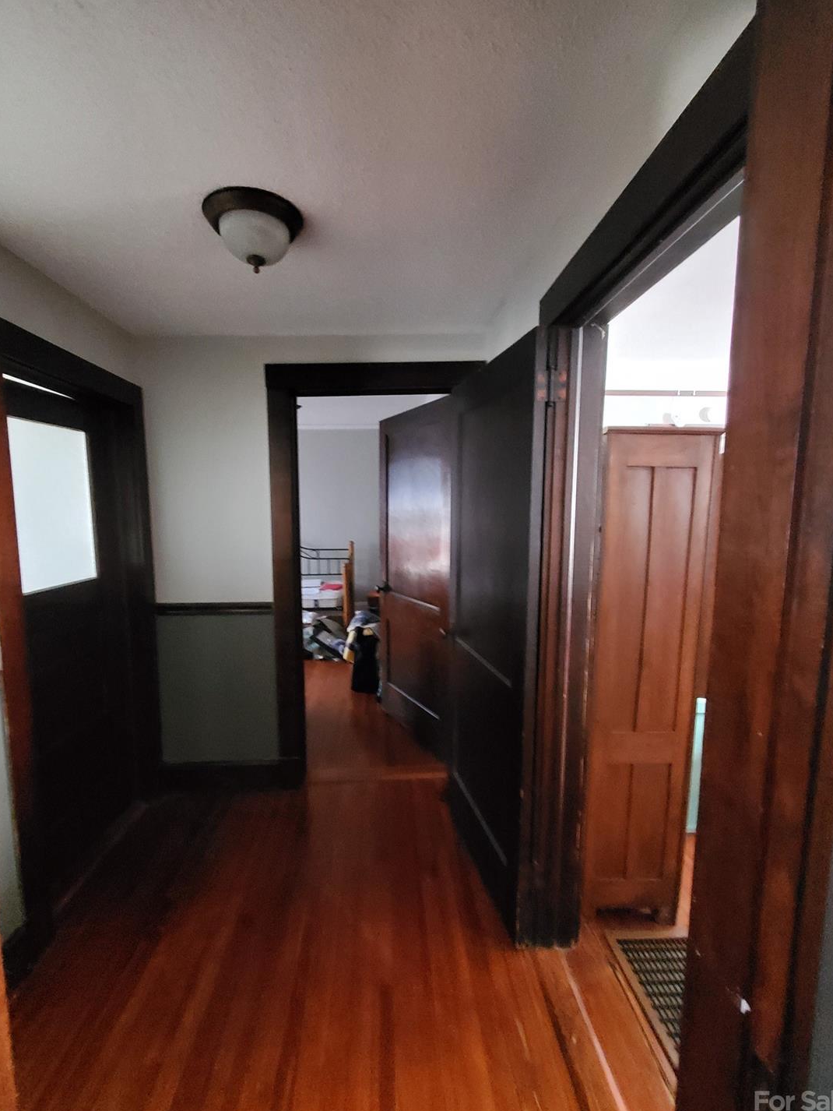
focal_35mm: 14
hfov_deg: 85.7
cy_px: 560
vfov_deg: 102.1
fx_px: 449
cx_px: 407
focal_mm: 1.8
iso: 1250
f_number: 2.2
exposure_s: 1/10
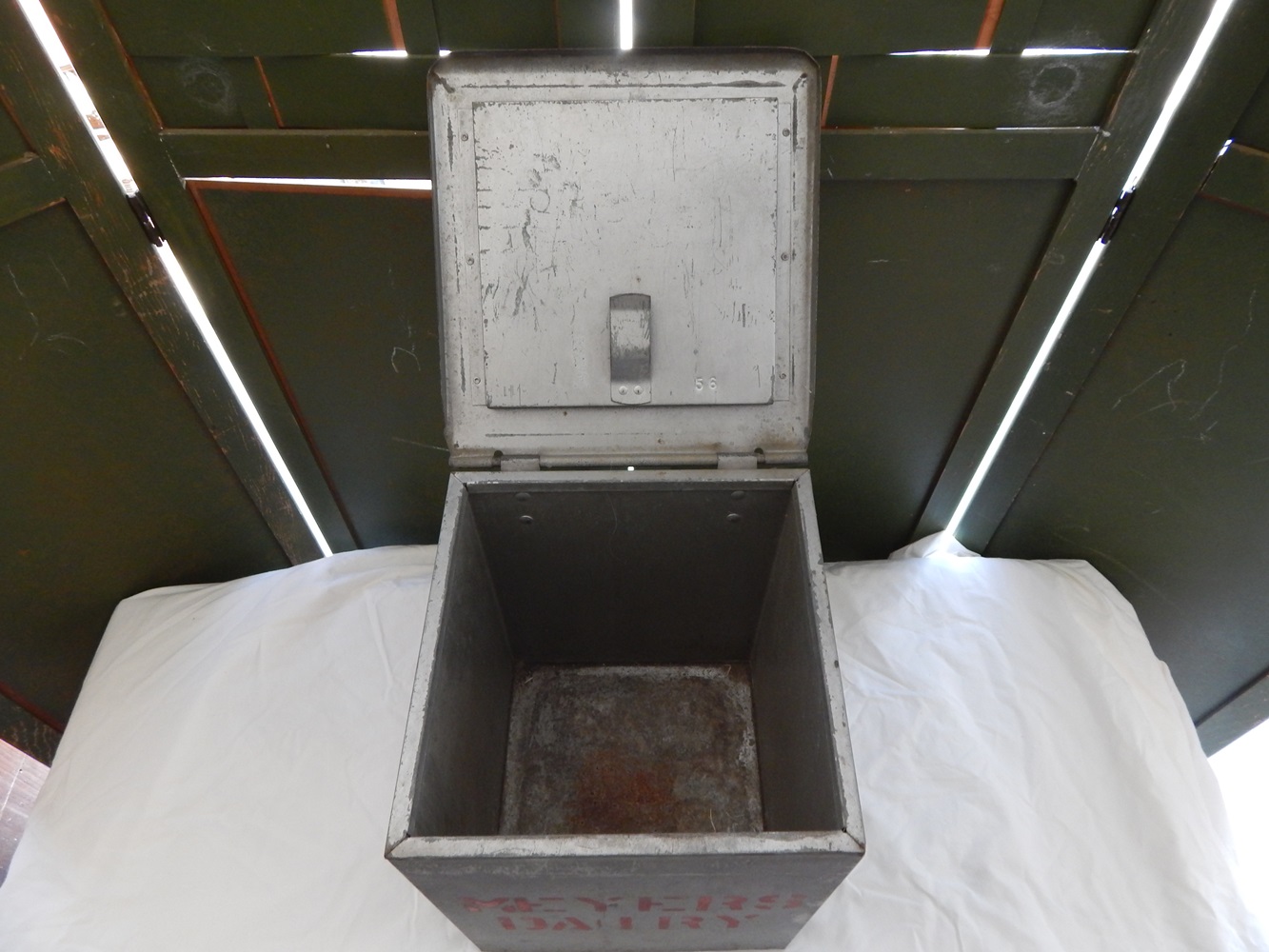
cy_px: 476
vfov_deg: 58.9
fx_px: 843
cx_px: 634
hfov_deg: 73.9
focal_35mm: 23
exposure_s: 1/30
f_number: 3
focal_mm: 4
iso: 320
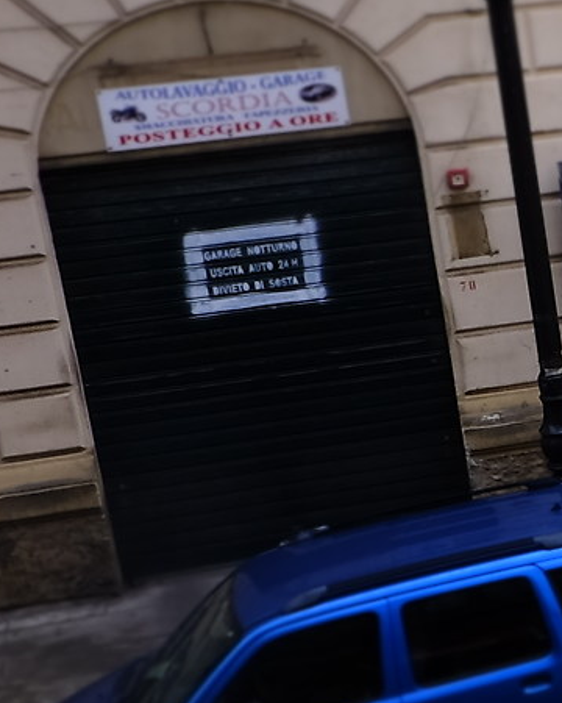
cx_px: 1762
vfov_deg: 14.3
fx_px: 2807
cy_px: 359
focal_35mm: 135
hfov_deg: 9.0
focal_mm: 18
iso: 200
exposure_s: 1/40
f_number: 13
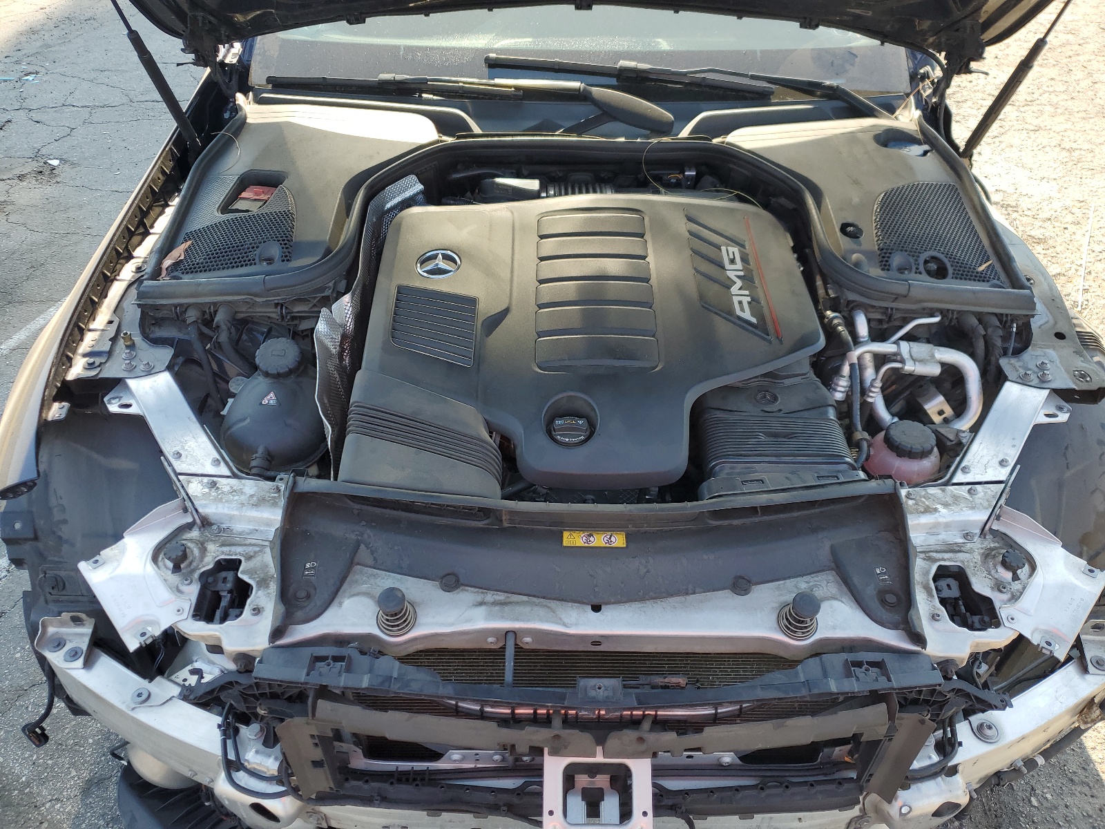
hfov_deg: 67.3
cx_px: 552
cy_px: 414
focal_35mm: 26
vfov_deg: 53.1
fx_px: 830
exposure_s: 1/476
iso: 50
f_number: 1.5
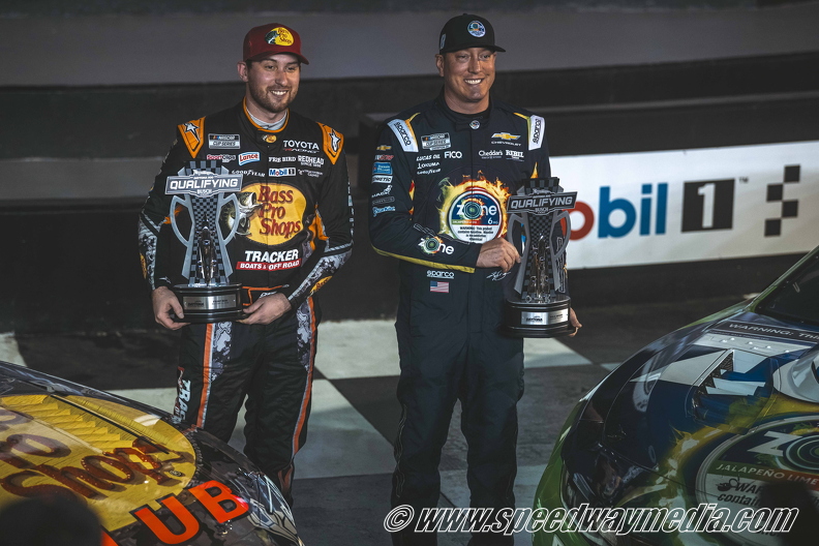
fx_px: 2957
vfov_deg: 10.5
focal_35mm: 130
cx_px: 410
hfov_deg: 15.8
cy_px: 273
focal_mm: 130
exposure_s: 1/200
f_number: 2.8
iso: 800
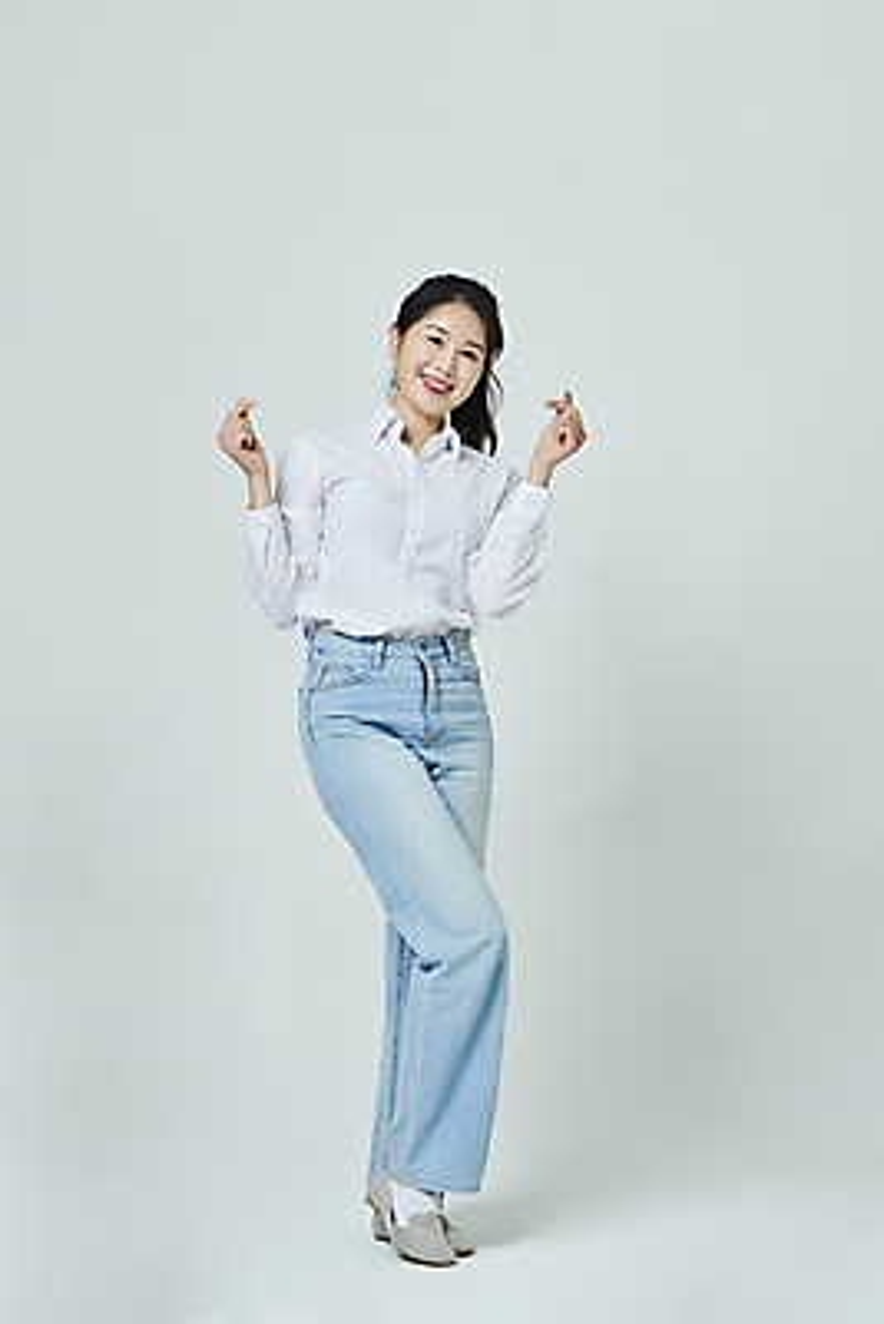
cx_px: 442
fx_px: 2576
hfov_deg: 19.5
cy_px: 662
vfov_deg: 28.8
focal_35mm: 70
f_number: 11
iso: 100
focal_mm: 70
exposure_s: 1/125
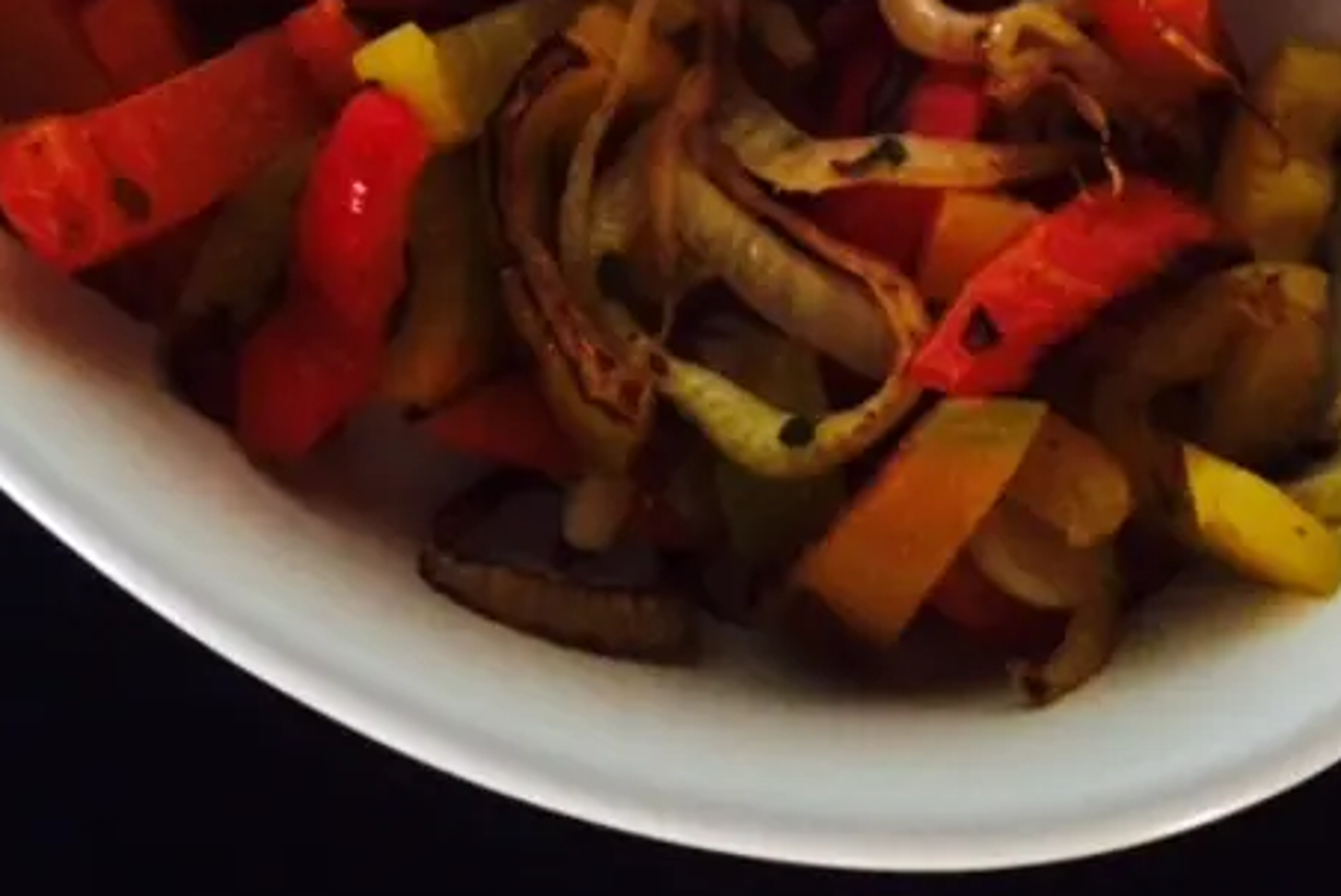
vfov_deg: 26.0
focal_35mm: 48
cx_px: 656
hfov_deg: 41.1
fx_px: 1789
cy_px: -83
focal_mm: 4.15
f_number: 2.2
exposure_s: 1/15
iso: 640
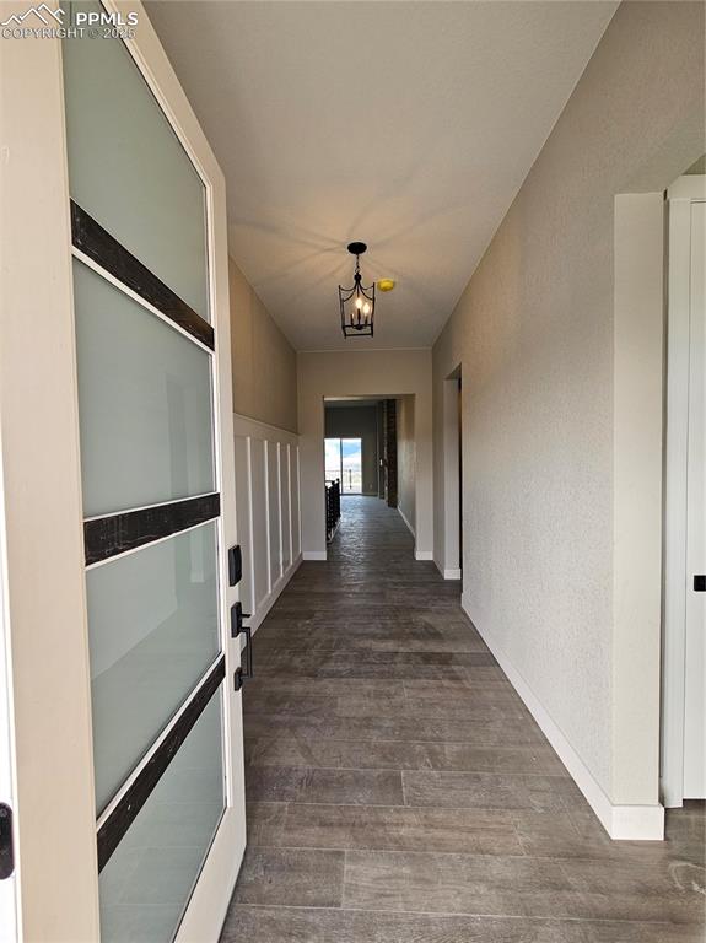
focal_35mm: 13
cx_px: 353
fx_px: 354
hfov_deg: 89.9
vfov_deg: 106.2
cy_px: 472
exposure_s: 1/207
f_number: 2.2
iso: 100
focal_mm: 2.2
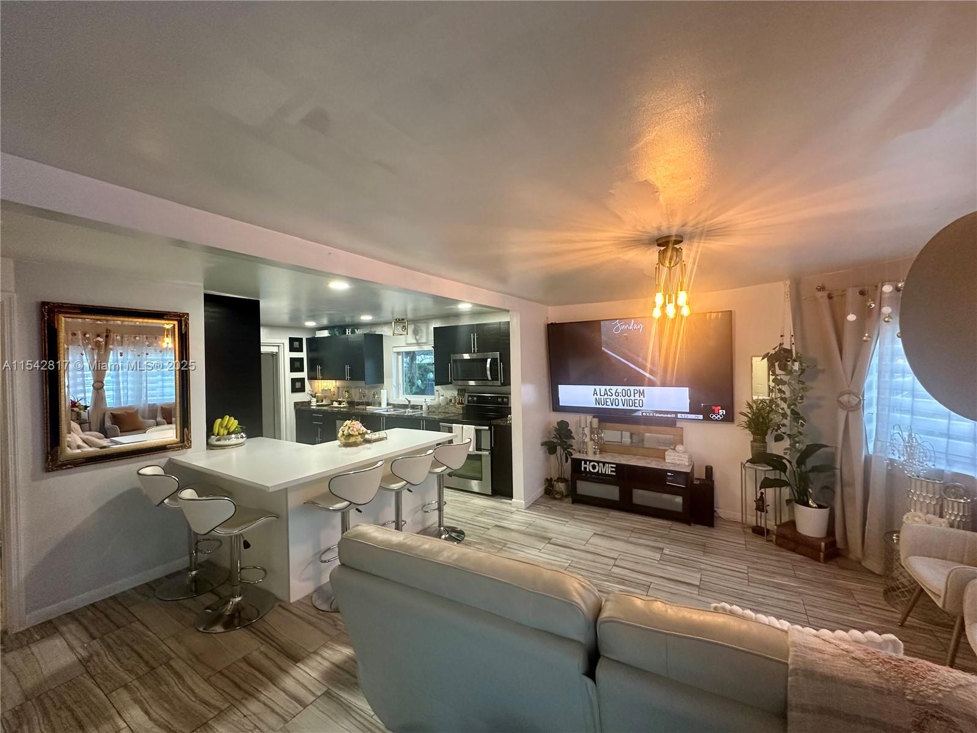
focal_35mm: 14
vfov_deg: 85.7
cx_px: 488
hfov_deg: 102.1
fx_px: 395
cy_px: 366
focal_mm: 2.22
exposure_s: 1/60
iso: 200
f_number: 2.2
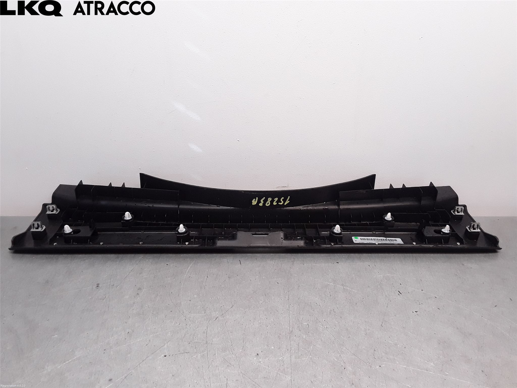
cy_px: 194
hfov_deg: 63.4
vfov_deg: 49.7
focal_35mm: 28
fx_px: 418
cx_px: 258
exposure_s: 1/133
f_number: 1.9
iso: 100
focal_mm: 2.91
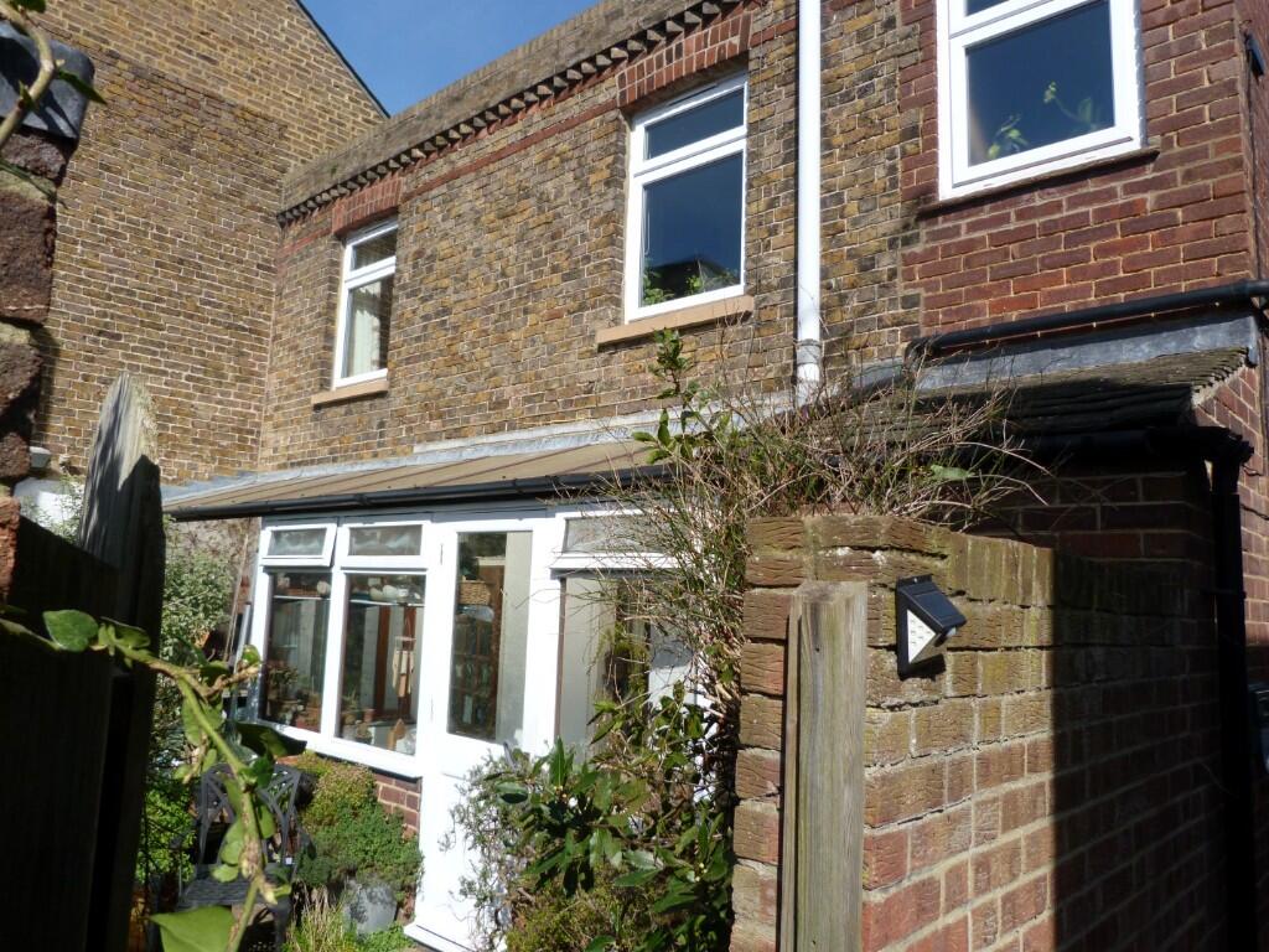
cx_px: 634
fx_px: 916
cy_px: 476
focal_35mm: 25
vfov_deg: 54.9
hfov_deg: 69.4
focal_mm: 4.5
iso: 80
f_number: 2.8
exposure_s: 1/1000
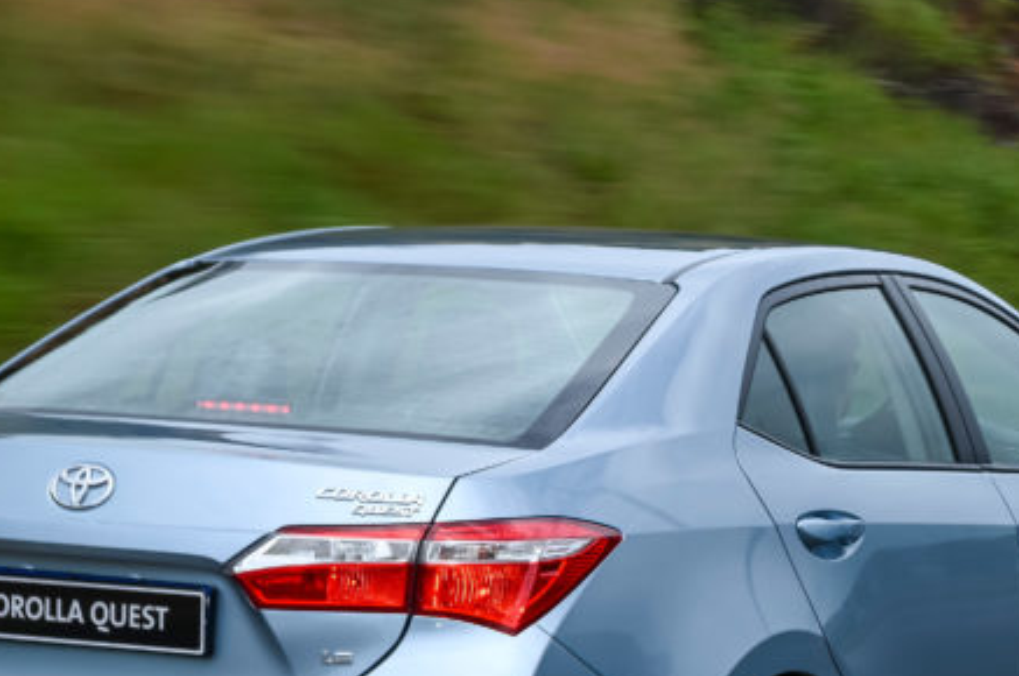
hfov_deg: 16.2
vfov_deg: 10.8
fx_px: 3561
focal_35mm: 126
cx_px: 688
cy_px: 460
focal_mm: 55
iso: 100
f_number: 18
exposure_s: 1/25
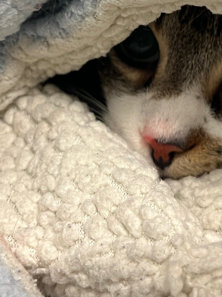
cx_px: 159
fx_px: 573
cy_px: 23
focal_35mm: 67
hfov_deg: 21.8
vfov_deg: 27.8
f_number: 1.6
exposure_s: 1/60
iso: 200
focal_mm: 5.1
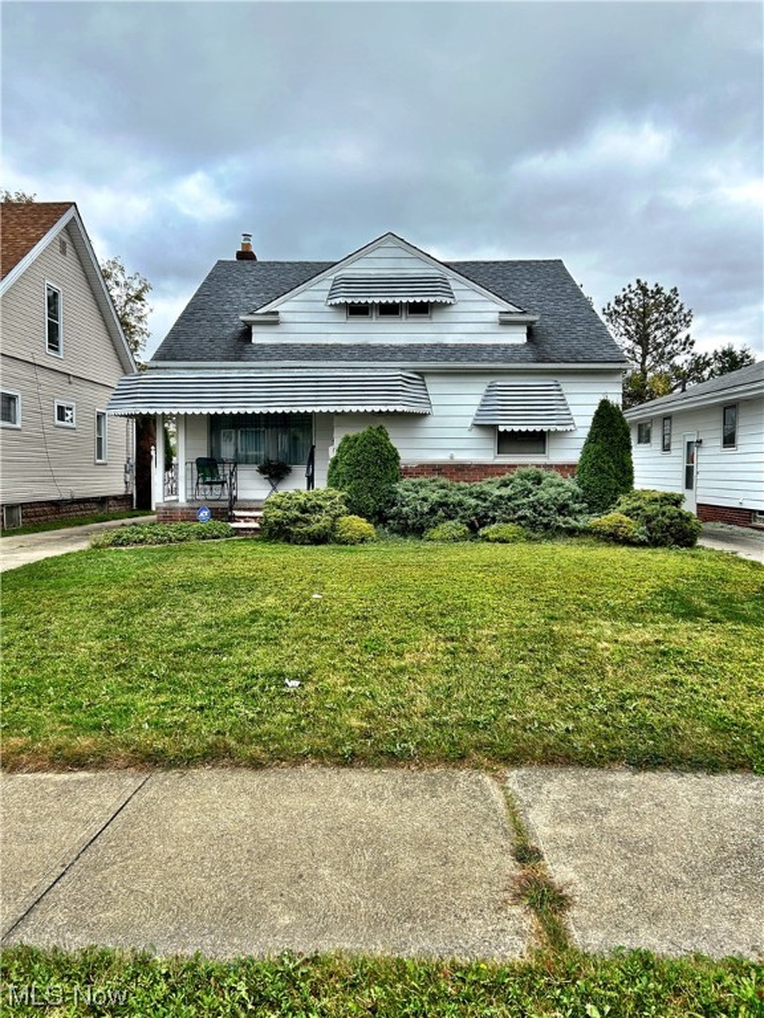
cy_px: 509
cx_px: 382
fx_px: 765
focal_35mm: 26
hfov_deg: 53.1
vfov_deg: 67.3
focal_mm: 5.7
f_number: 1.5
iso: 50
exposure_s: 1/2841
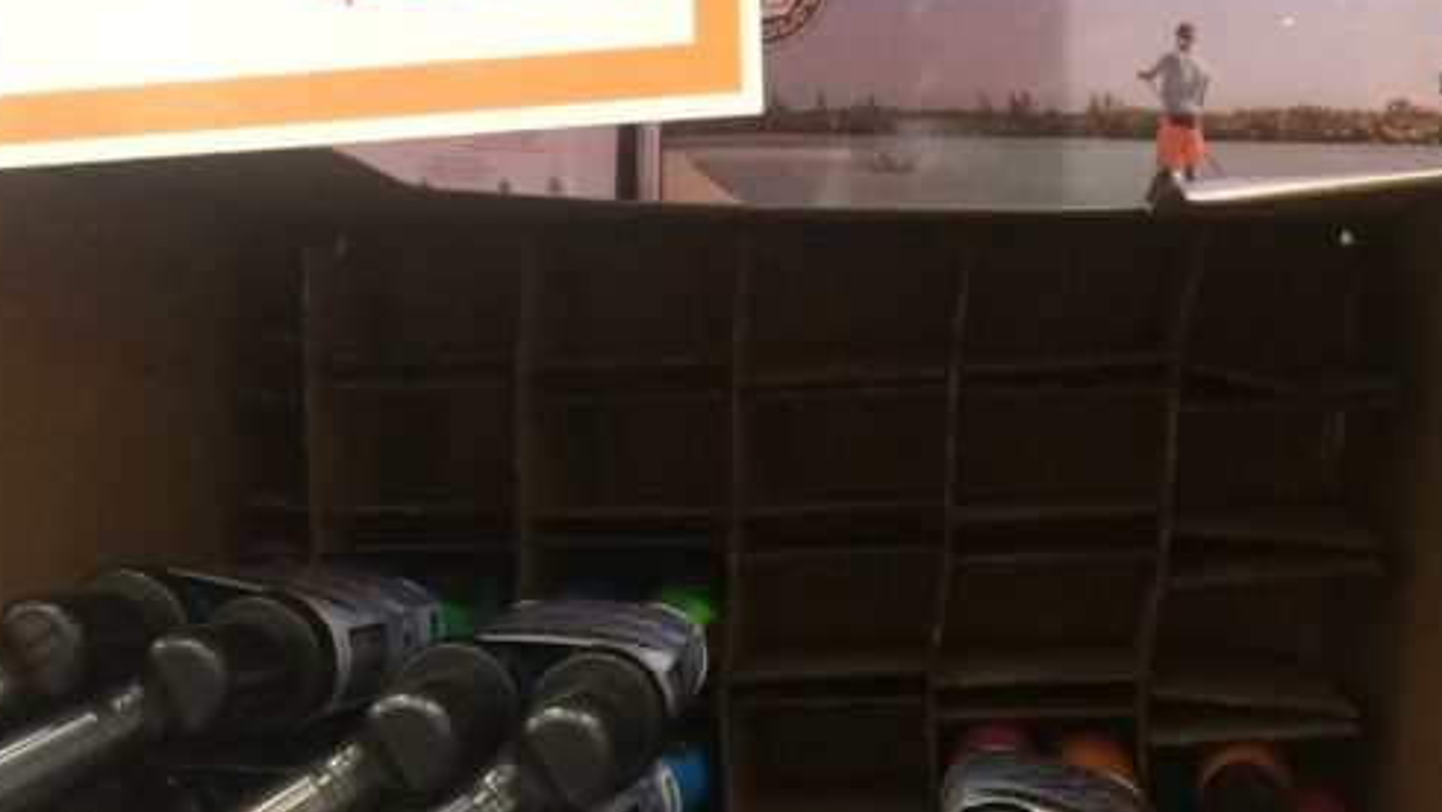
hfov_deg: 31.8
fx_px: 2524
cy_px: 1471
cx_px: 568
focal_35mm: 66
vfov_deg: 15.6
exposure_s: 1/30
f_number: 2.2
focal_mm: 4.15
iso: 125
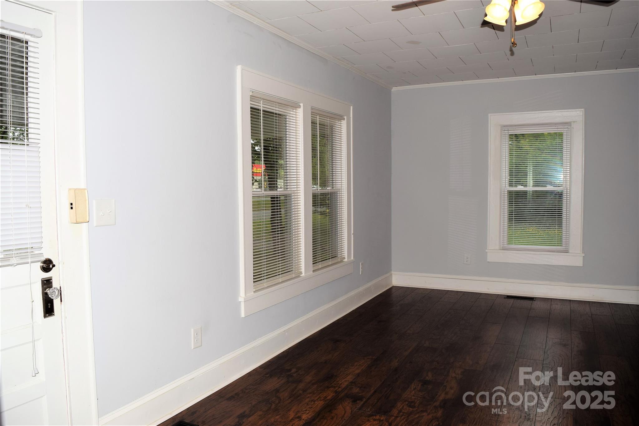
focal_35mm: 27
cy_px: 213
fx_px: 479
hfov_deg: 67.4
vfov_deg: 47.9
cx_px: 320
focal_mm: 18
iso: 100
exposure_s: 1/80
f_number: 5.6
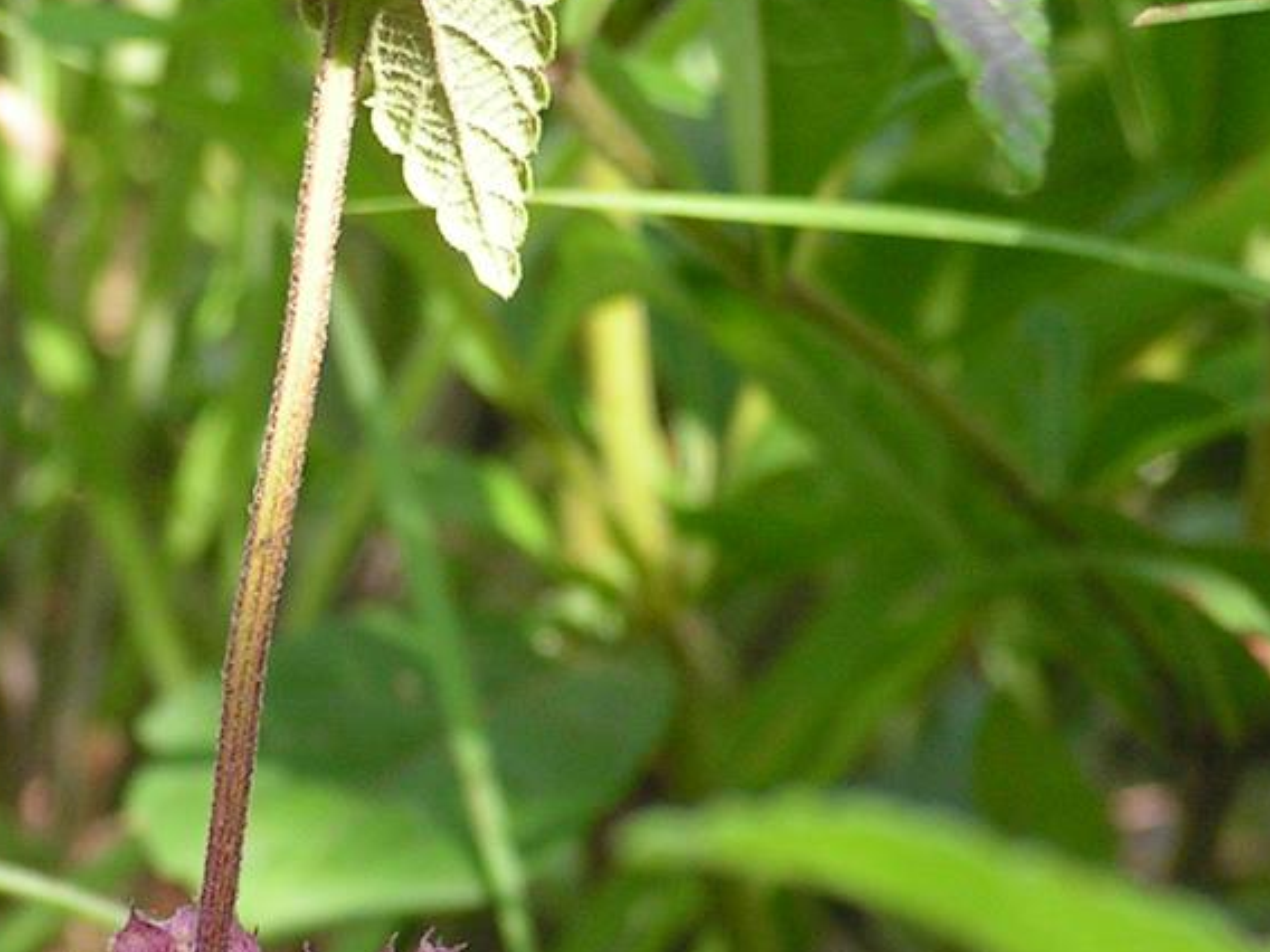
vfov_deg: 4.7
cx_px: 243
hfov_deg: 6.2
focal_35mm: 317
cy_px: 1037
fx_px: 11630
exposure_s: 1/200
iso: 80
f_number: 3.2
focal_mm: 22
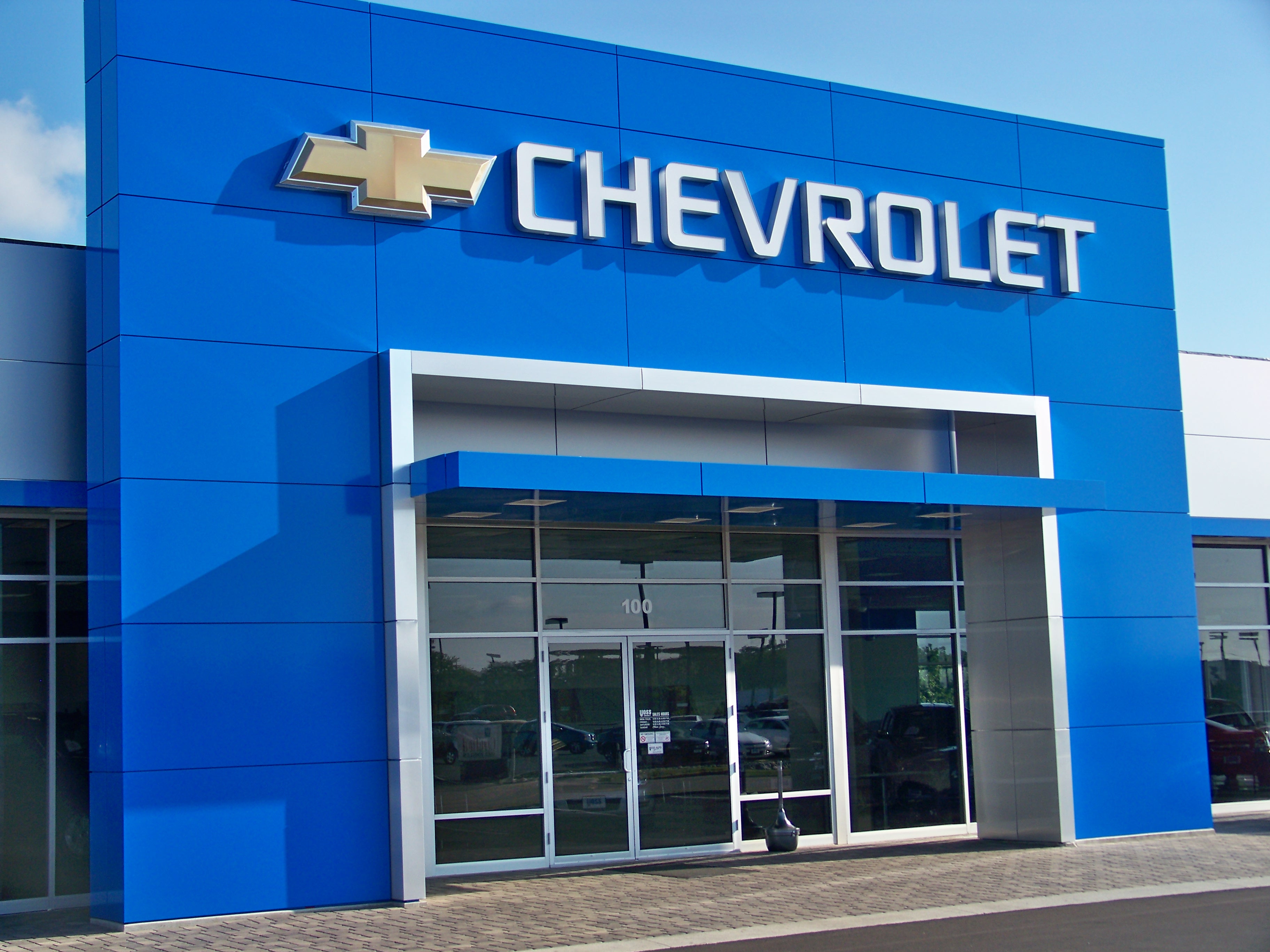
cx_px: 635
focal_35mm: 51
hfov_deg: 37.5
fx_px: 1871
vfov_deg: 28.6
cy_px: 476
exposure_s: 1/500
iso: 64
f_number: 3.2
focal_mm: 10.5
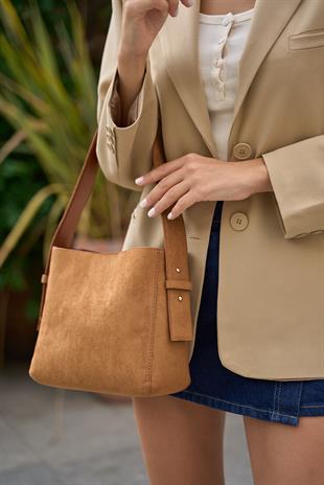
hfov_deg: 19.5
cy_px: 242
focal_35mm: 70
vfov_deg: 28.8
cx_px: 162
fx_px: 944
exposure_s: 1/250
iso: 160
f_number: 2.8
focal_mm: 70
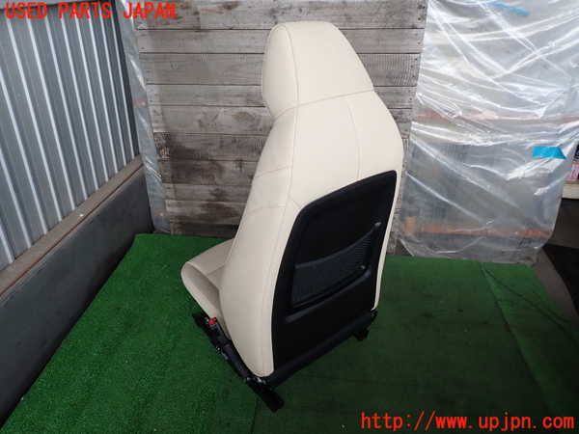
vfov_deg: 54.9
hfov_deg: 69.4
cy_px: 217
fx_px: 418
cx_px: 290
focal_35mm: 25
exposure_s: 1/60
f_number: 2.8
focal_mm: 4.5
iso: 100
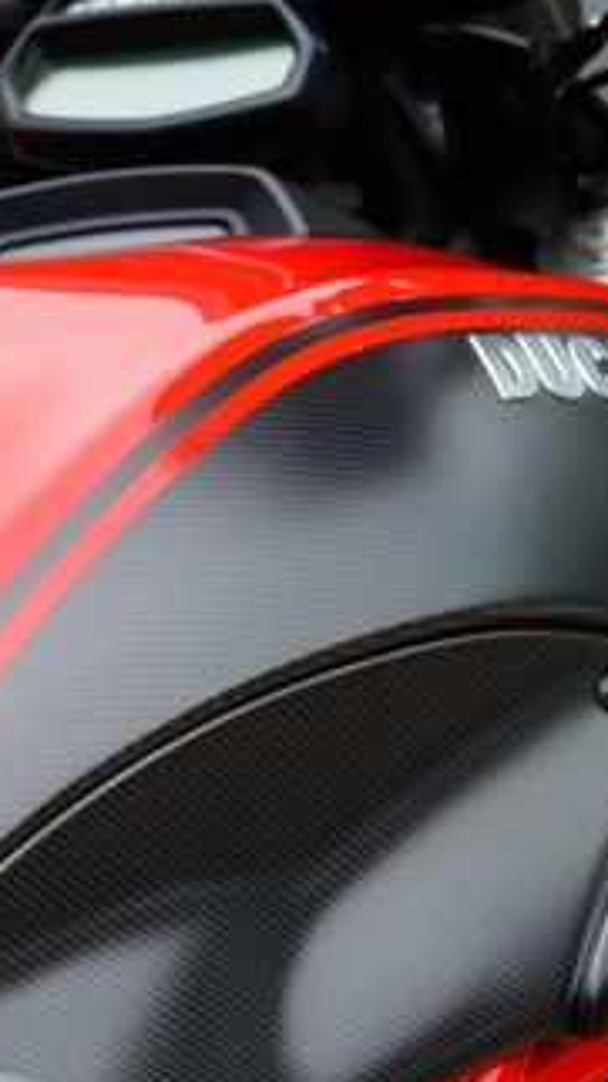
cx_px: 67
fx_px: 8431
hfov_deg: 4.1
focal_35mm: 294
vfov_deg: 7.3
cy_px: 326
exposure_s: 1/125
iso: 100
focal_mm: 113
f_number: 6.3
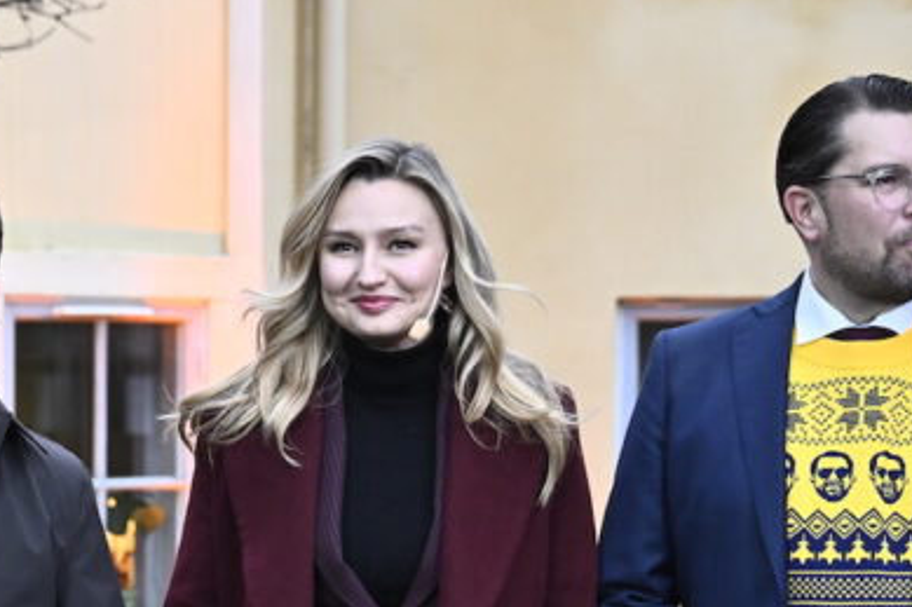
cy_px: 567
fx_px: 3621
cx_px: 110
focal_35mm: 143
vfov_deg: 9.5
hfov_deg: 14.2
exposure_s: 1/640
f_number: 4
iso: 2000
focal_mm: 53
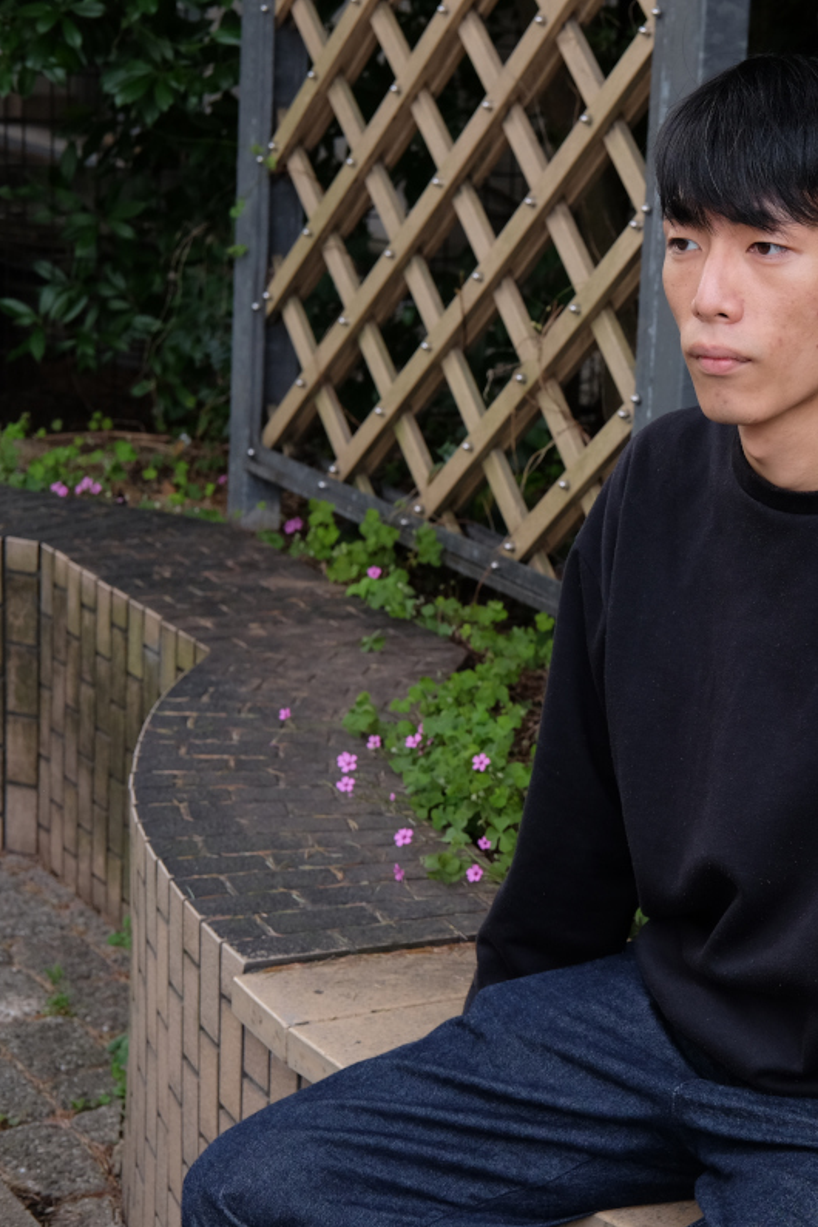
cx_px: 843
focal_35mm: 80
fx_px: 2726
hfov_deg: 16.7
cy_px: 613
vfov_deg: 25.4
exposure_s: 1/220
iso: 400
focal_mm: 35
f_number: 5.6
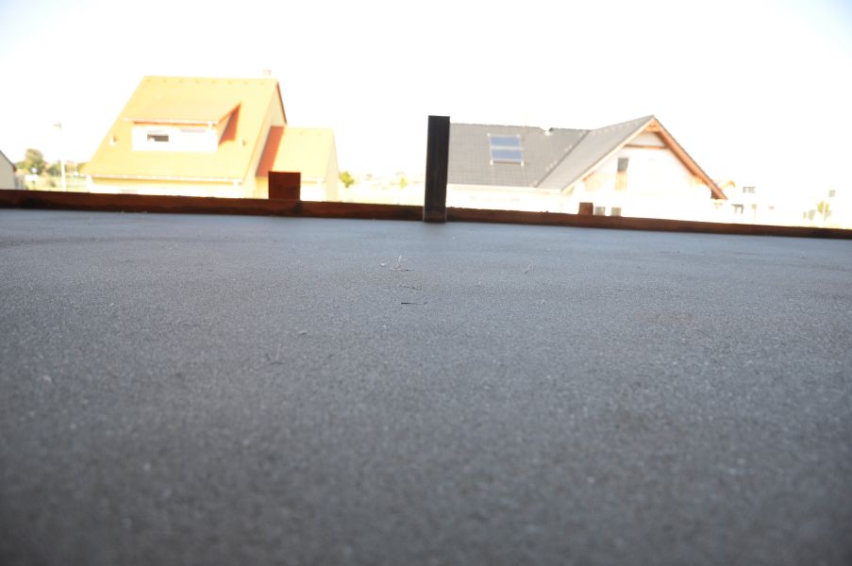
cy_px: 283
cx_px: 426
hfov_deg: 73.8
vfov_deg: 53.0
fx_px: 567
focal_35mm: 24
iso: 250
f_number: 3.5
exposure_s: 1/250
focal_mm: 16
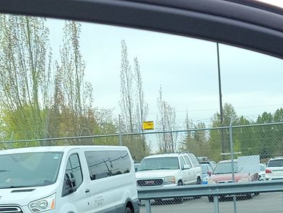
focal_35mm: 99
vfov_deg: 13.5
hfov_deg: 19.5
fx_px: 809
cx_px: 243
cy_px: 370
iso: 50
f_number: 1.8
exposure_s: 1/266
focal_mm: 6.7
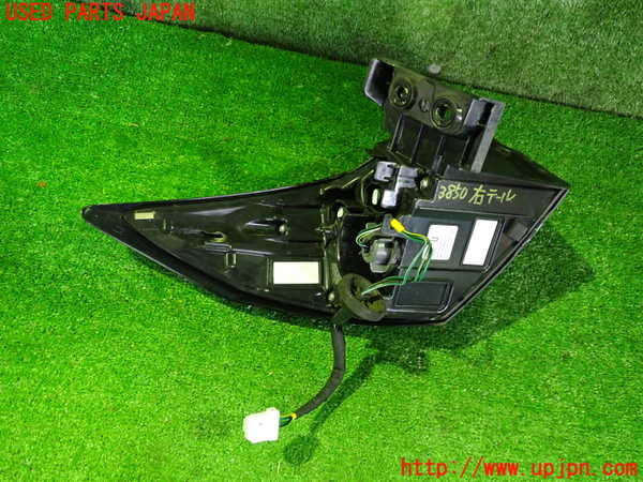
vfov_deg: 46.8
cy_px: 241
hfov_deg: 60.0
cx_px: 322
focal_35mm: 30
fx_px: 557
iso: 800
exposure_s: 1/20
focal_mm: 5.4
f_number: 2.3
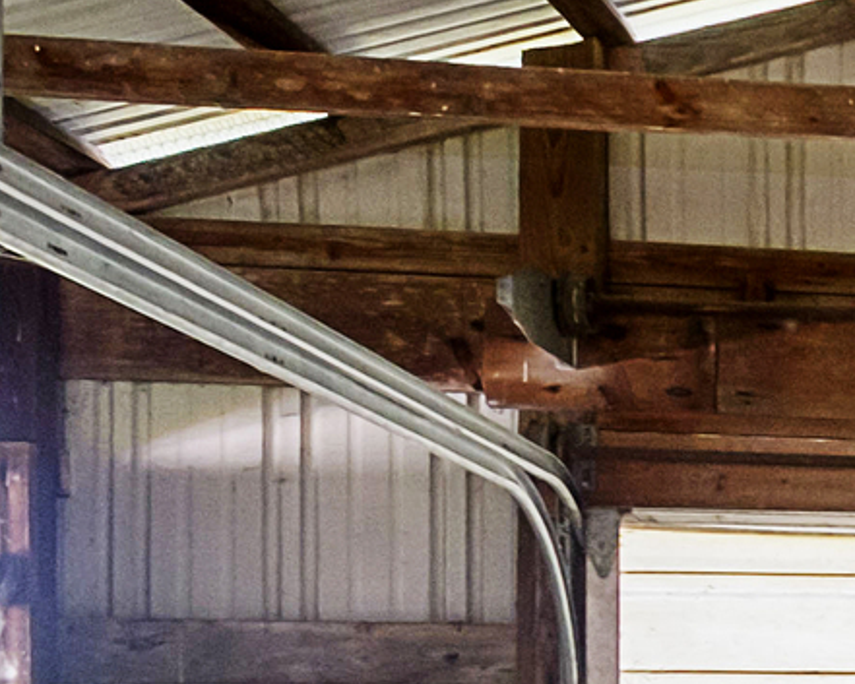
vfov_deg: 14.9
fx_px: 2480
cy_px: 938
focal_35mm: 98
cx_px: 1888
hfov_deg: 14.7
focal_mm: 10
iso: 500
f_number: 4
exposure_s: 1/13
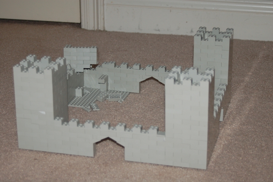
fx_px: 636
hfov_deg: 24.2
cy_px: 91
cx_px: 136
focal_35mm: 84
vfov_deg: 16.2
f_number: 5.3
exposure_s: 1/60
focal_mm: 56
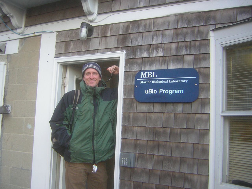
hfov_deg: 51.4
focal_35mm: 36
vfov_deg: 39.7
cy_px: 94
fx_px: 262
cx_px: 126
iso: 50
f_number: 2.6
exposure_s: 1/34.1
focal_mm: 4.7
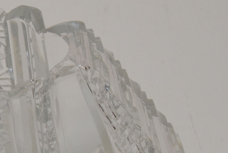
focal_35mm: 113
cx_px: -12
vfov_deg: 12.1
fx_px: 716
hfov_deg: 17.6
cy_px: 139
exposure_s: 1/320
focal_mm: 34
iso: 1600
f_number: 9
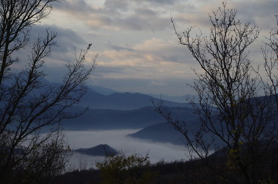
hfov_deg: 24.8
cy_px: 92
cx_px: 139
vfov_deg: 16.6
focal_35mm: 82
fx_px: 632
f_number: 10
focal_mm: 55
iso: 1250
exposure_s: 1/320
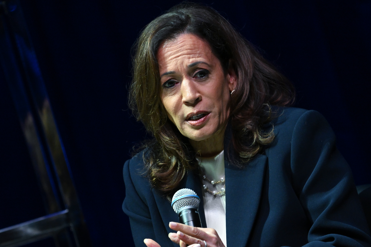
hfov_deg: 2.3
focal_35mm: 900
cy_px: 124
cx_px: 186
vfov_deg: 1.5
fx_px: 9272
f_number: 6.3
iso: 3200
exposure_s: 1/125
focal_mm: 600
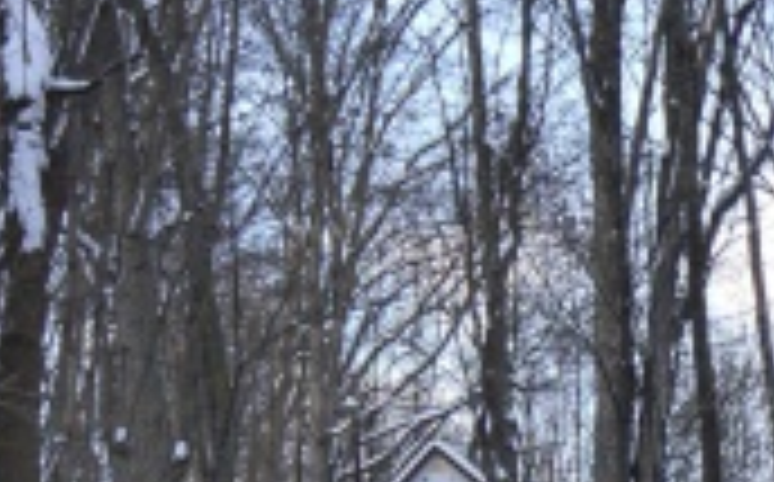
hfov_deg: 18.8
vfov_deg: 11.5
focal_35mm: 111
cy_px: 610
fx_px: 2338
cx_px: 374
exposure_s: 1/100
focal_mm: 6
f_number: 5
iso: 80
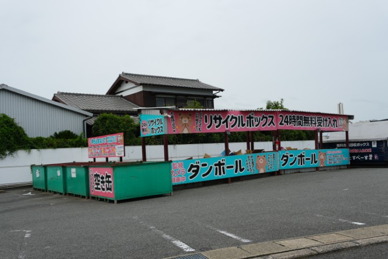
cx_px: 194
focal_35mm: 36
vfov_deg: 36.9
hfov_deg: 53.1
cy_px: 130
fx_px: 388
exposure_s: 1/100
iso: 100
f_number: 6.3
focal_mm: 24
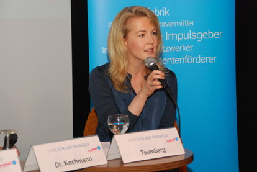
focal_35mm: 129
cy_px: 86
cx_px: 128
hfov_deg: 15.9
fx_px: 922
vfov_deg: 10.7
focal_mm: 86
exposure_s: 1/60
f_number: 7.1
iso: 800
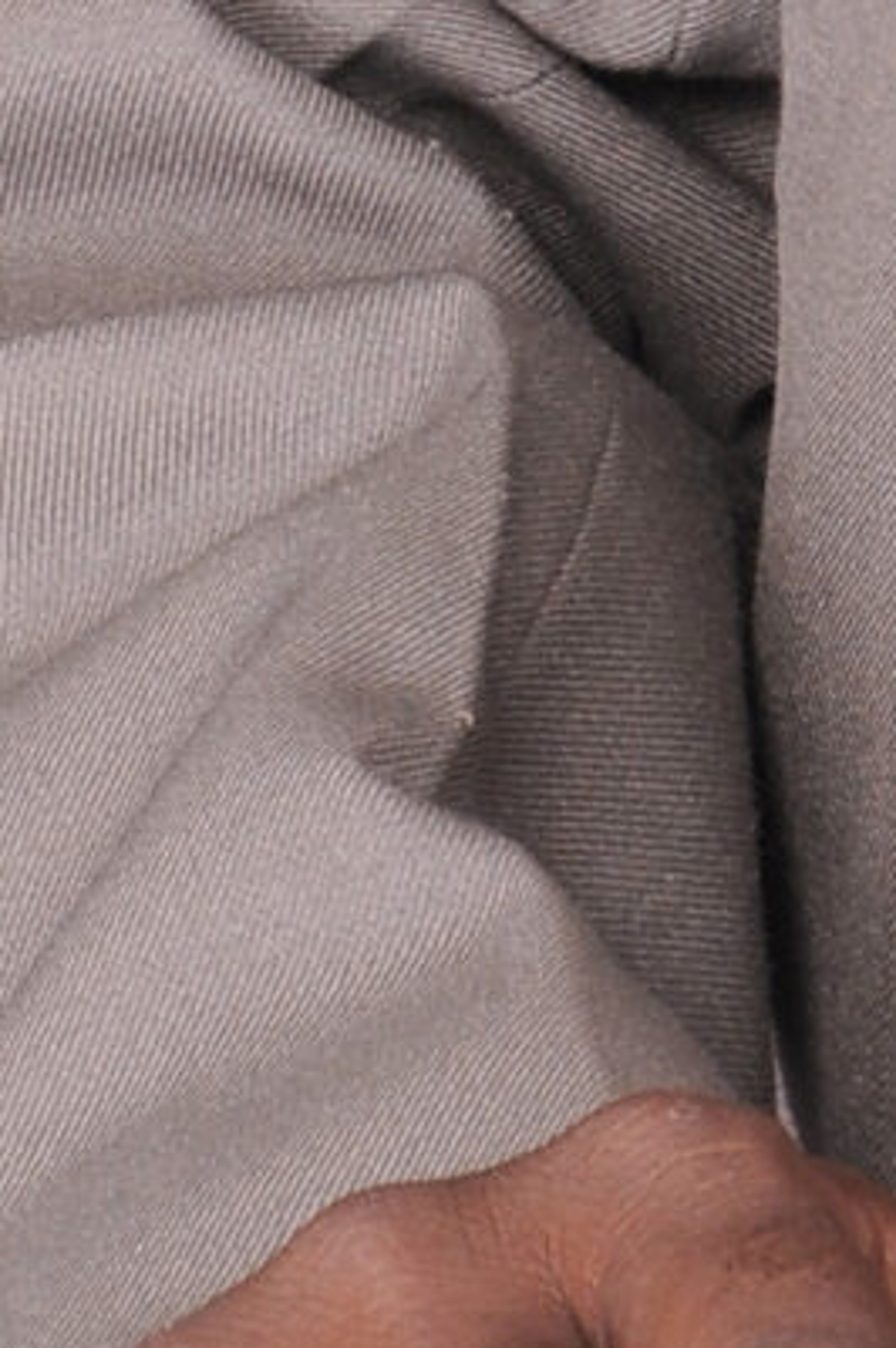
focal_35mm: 863
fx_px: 32272
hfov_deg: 1.6
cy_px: -2891
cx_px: 2432
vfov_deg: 2.4
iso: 200
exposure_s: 1/125
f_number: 11
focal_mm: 90
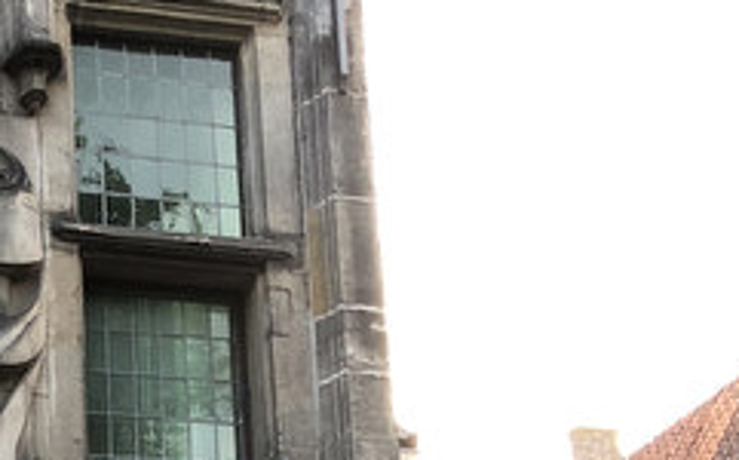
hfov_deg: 17.0
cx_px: -251
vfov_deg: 10.5
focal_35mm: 115
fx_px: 2313
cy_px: 902
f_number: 1.8
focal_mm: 3.99
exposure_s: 1/30
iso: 40
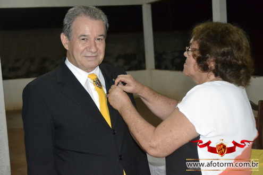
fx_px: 438
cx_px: 132
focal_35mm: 60
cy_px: 88
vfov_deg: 22.6
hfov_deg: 33.4
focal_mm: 40
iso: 3200
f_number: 4.5
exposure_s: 1/60
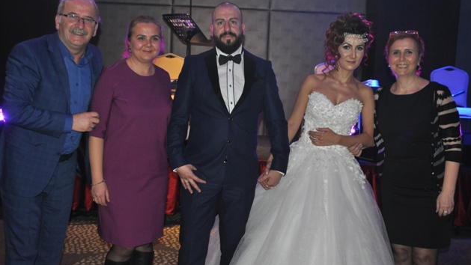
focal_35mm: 50
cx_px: 239
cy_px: 134
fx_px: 619
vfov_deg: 24.2
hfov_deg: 41.7
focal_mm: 31
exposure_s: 1/60
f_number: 4
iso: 800
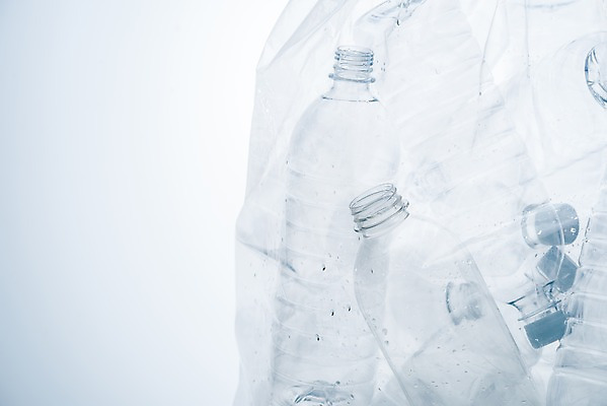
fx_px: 1771
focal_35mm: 105
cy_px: 203
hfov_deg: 19.4
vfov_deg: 13.1
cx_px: 304
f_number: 10
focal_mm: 105
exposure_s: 1/125
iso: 31
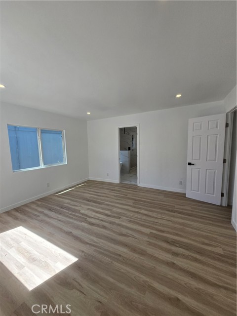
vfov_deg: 106.2
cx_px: 118
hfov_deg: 89.9
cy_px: 158
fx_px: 119
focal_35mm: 13
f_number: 2.2
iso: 25
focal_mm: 1.7
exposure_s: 1/390
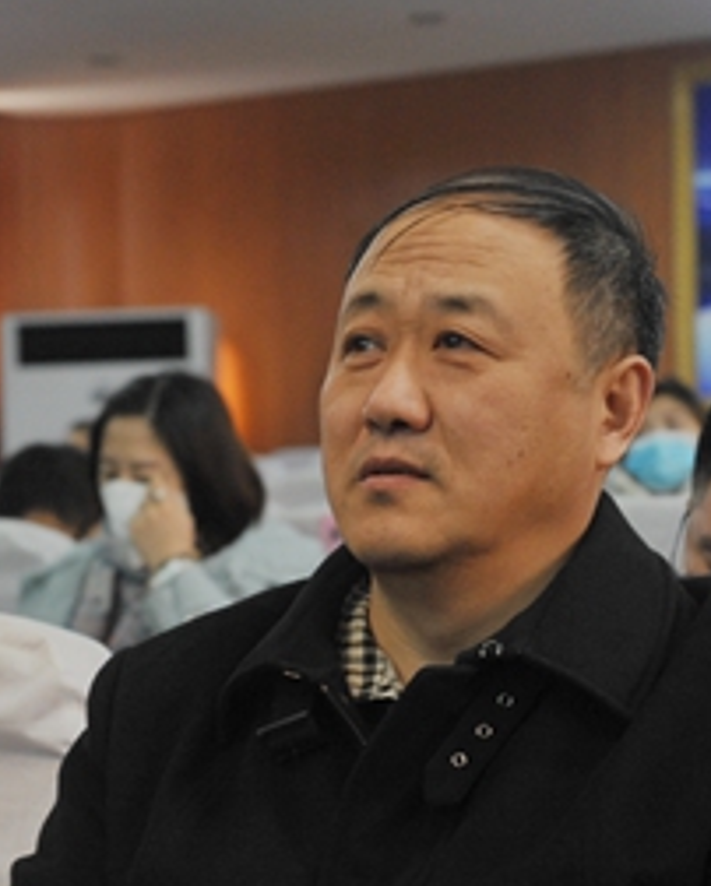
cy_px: 547
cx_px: 348
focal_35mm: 100
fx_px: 2627
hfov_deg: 15.4
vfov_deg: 19.1
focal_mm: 48
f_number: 4
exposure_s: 1/60
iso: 1600
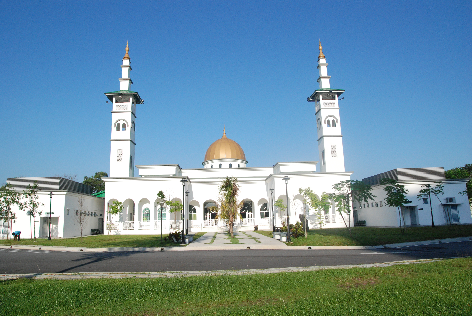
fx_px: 335
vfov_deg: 50.5
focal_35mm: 26
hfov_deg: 70.4
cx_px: 236
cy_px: 158
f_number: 9
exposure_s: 1/2000
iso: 800
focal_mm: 17
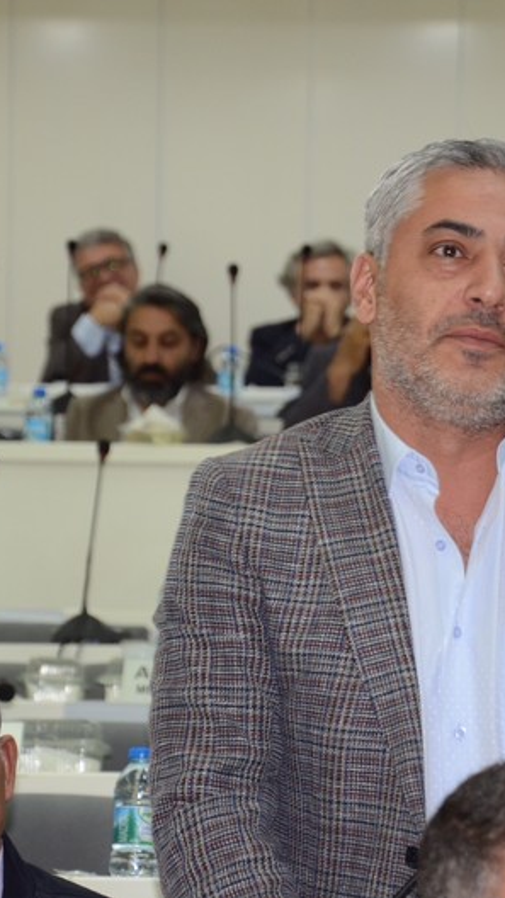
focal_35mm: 214
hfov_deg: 5.7
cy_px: 449
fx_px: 5094
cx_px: 400
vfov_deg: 10.1
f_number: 5.6
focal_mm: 90
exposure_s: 1/60
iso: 1000
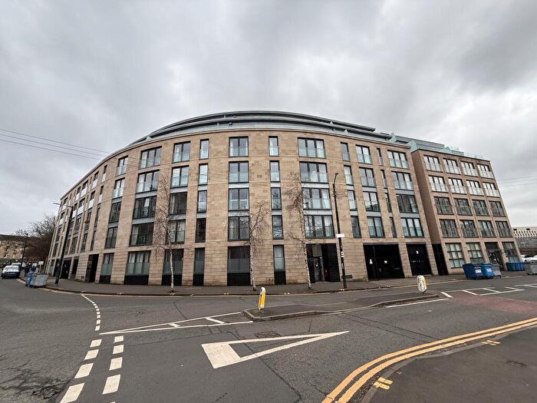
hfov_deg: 102.1
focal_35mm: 14
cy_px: 202
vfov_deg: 85.7
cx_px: 268
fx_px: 217
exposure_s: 1/285
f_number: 2.2
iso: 64
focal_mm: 2.22
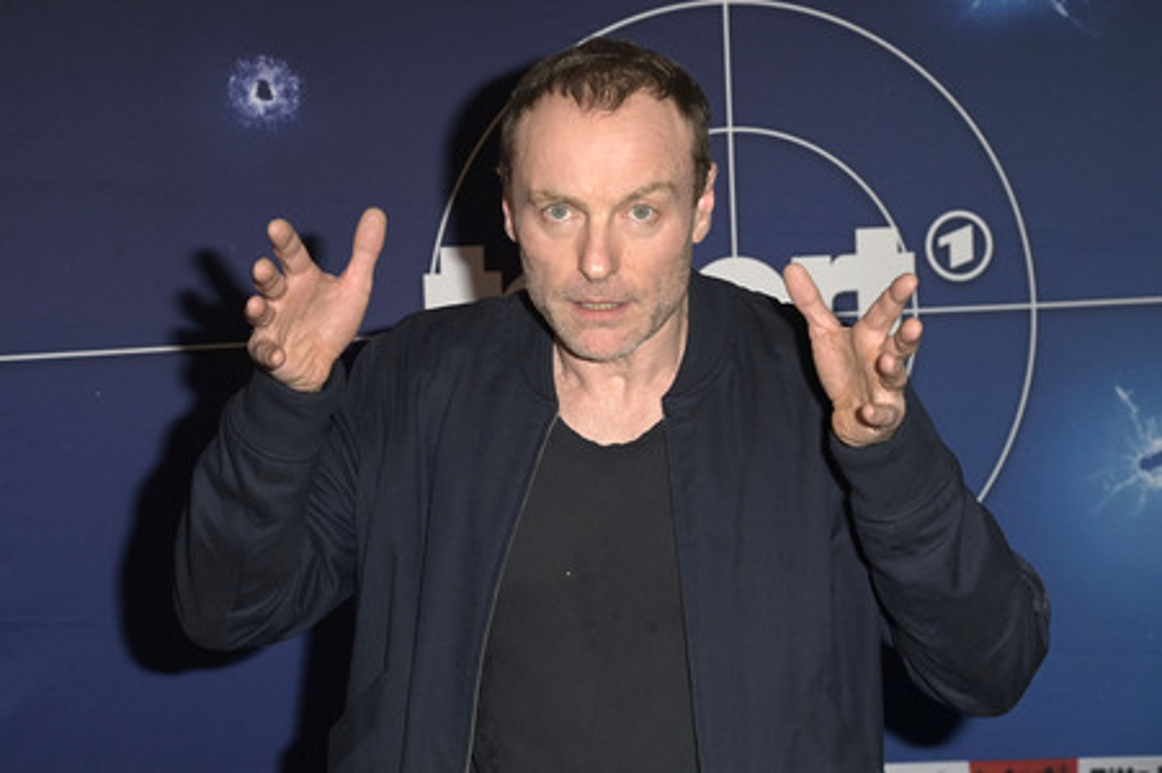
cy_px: 386
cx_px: 581
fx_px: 2419
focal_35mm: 75
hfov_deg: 27.0
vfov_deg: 18.2
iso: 640
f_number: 5.6
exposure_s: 1/250
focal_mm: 75
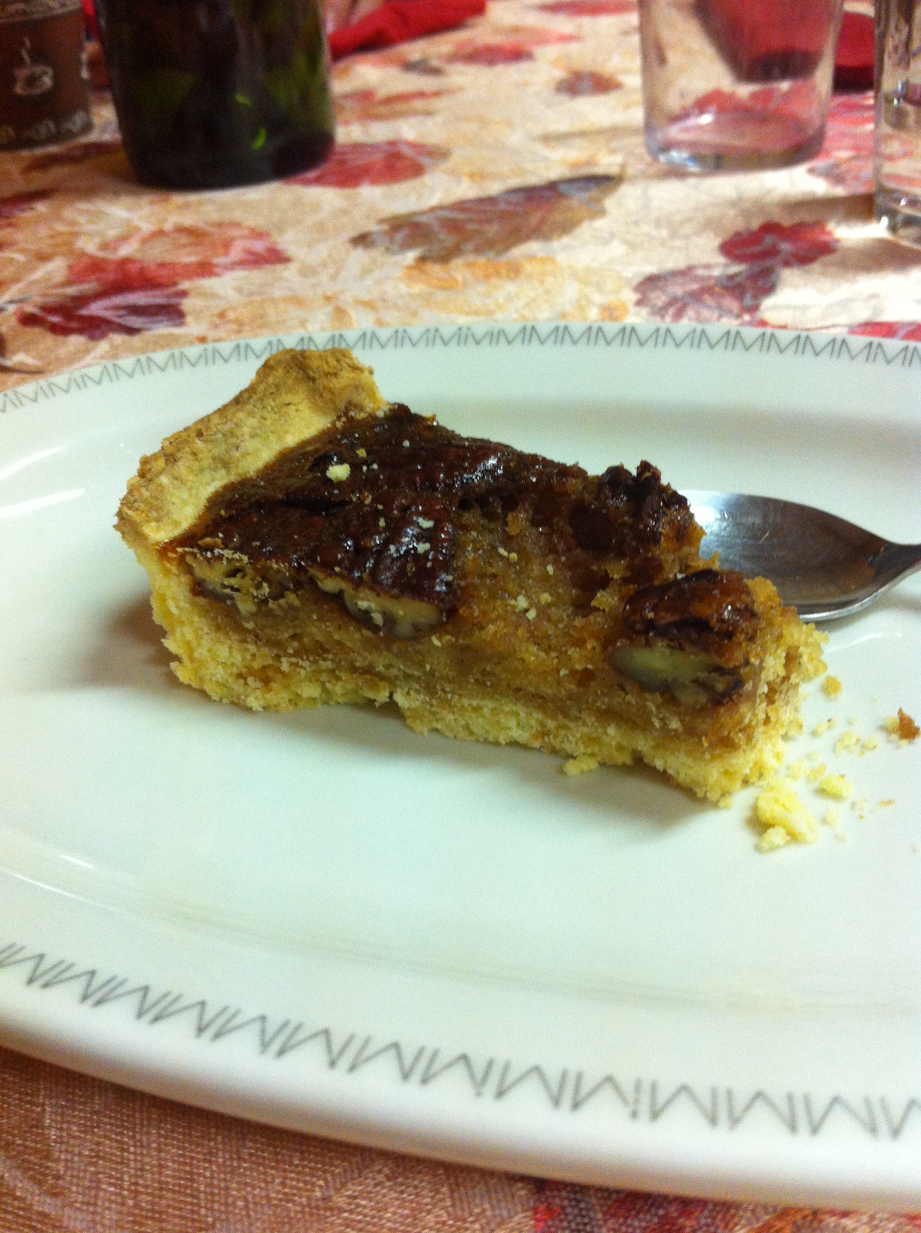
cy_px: 616
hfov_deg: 40.6
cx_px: 460
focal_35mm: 35
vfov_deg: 52.7
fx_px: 1245
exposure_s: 1/15
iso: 200
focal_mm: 3.85
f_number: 2.8
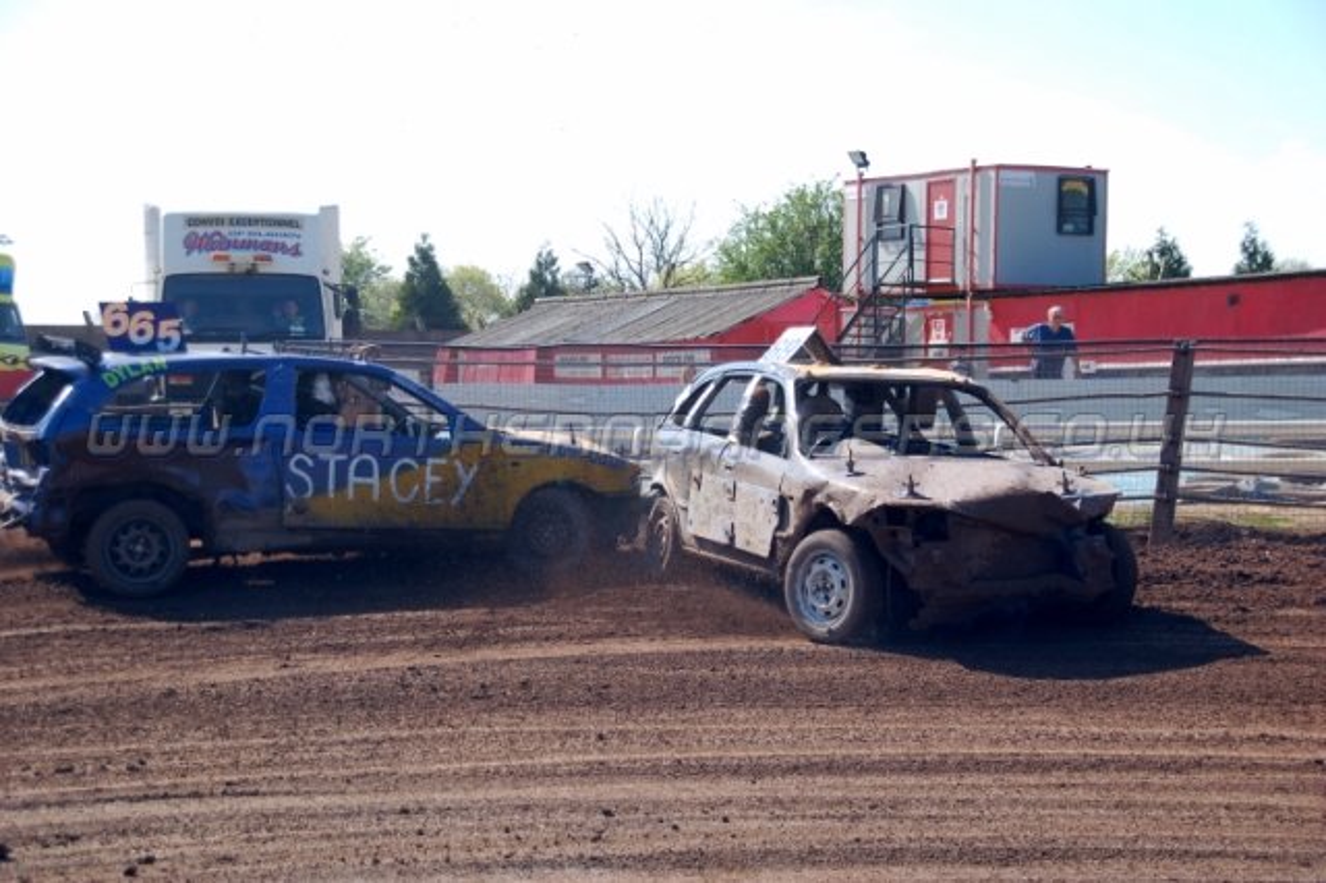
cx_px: 663
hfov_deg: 24.6
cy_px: 442
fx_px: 3037
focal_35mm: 82
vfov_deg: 16.5
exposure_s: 1/800
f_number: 5.3
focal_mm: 55
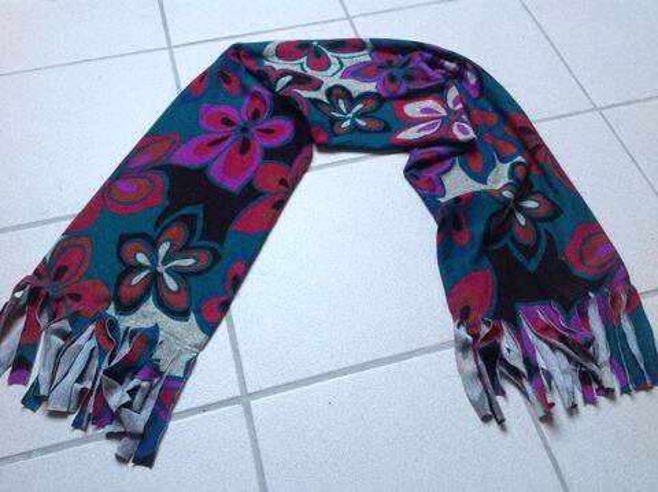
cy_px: 246
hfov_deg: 52.7
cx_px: 329
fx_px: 665
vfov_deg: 40.6
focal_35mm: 35
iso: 125
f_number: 2.4
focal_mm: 4.28
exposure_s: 1/15
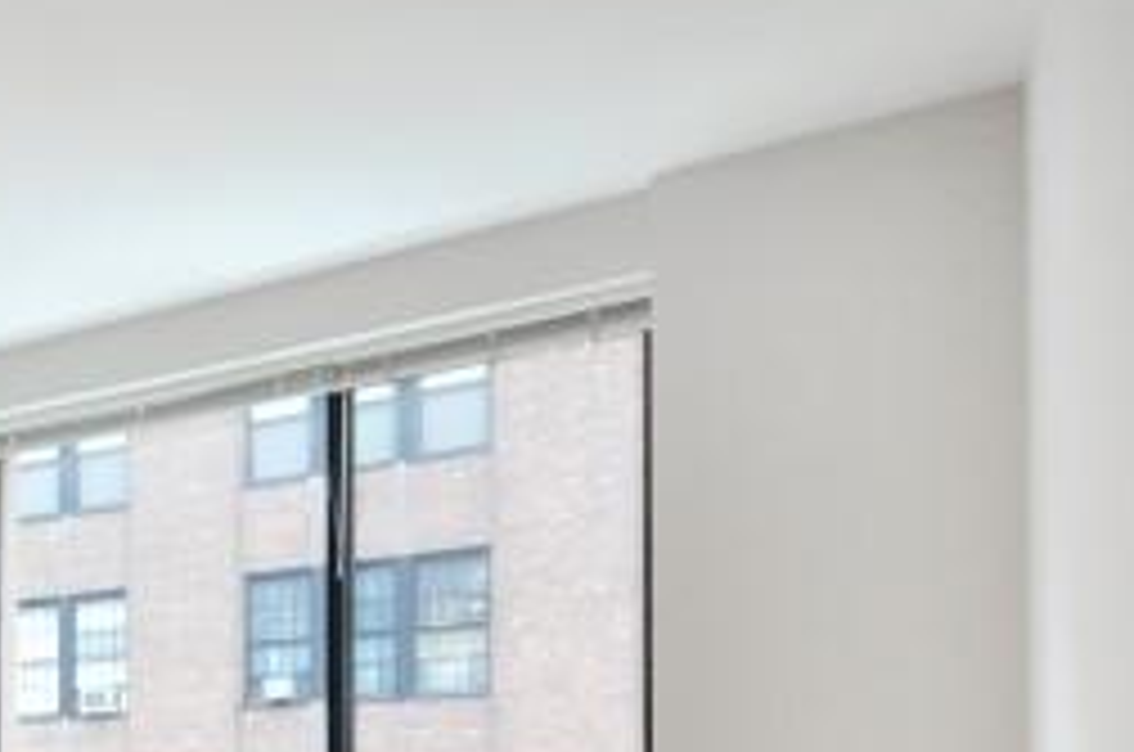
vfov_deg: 28.5
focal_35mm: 43
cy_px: 802
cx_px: -236
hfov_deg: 35.5
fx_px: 1352
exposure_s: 1/6
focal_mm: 10
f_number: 4
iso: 800
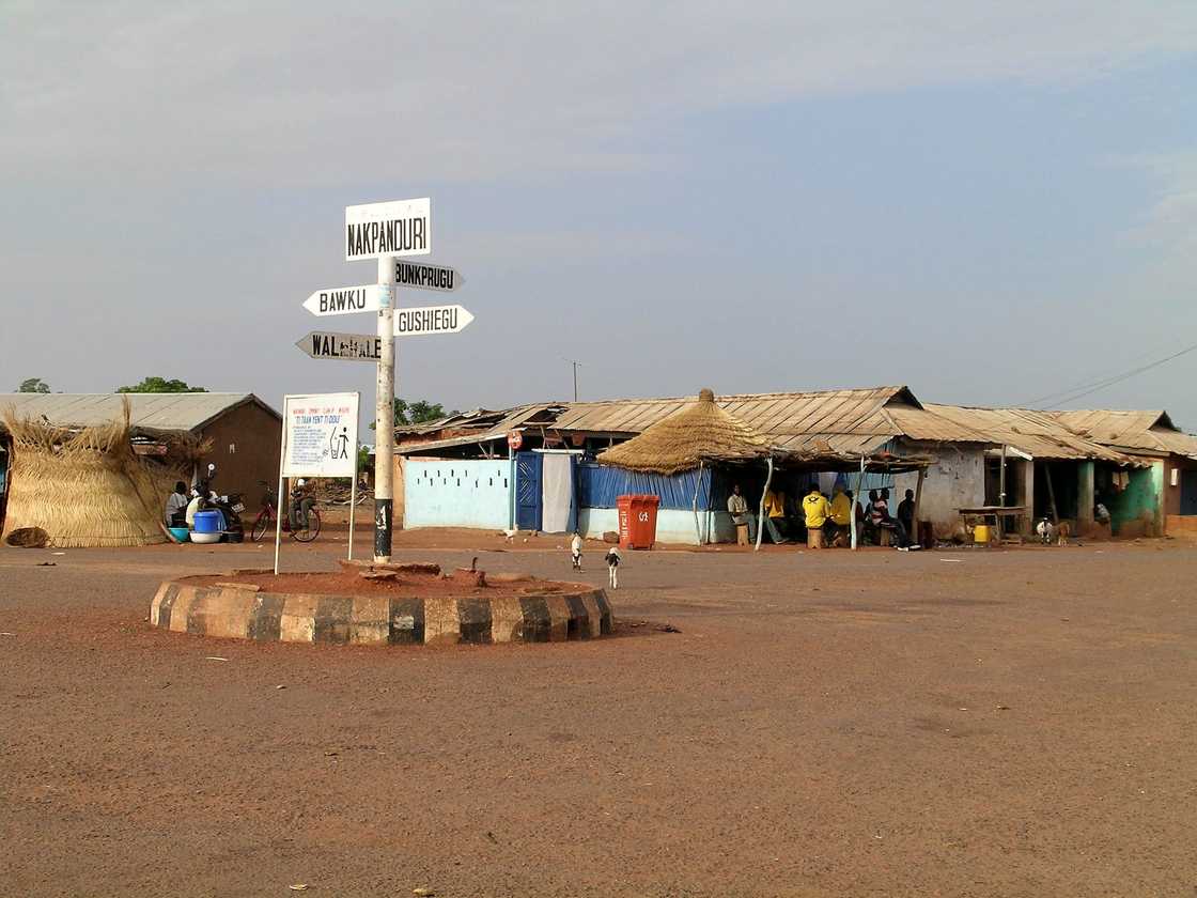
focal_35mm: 53
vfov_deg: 27.5
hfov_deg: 36.2
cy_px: 449
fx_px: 1833
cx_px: 598
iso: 50
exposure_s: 1/167
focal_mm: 11.1
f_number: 7
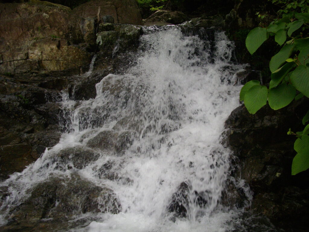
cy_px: 116
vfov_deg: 38.7
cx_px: 154
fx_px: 330
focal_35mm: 37
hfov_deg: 50.1
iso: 156
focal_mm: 6.2
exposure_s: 1/125
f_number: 2.8
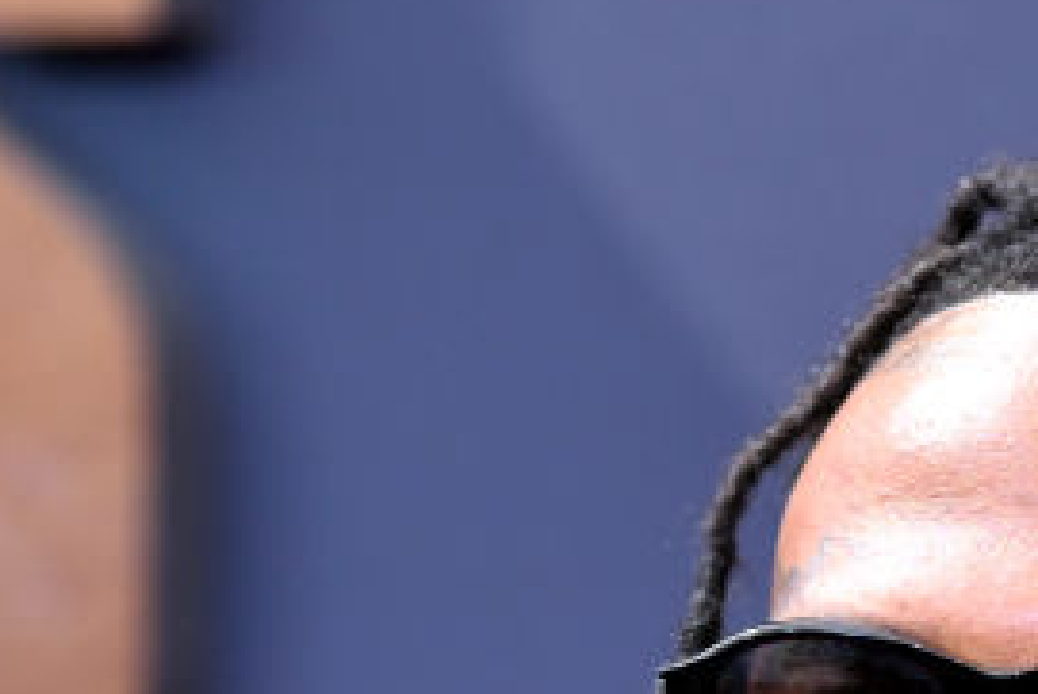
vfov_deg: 2.9
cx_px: 1069
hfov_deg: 4.3
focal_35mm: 479
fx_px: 13818
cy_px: 1281
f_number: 2.2
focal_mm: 85
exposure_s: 1/2000
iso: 320
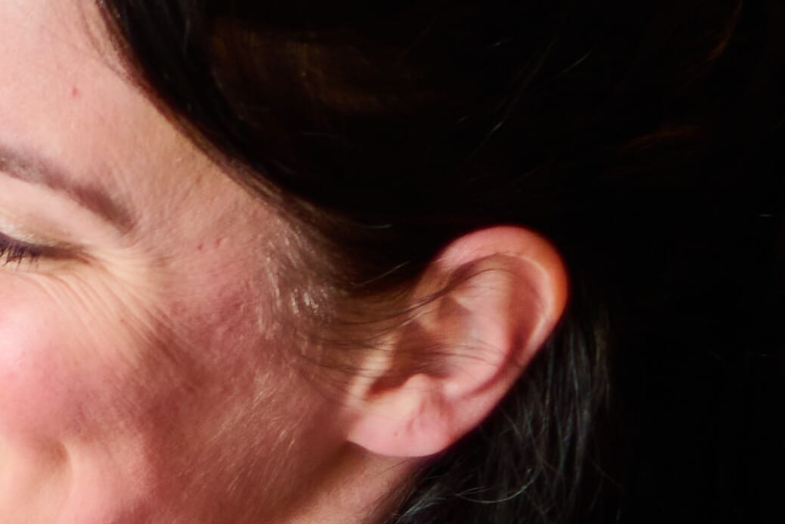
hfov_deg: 4.6
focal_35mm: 444
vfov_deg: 3.1
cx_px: -349
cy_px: 1178
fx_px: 9681
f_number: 2.8
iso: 100
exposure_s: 1/160
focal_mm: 56
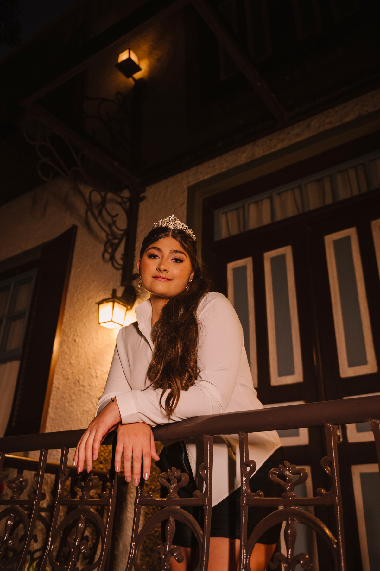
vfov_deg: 60.3
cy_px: 286
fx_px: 492
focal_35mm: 31
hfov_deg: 42.3
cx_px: 190
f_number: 2.8
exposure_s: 1/125
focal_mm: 31
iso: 800
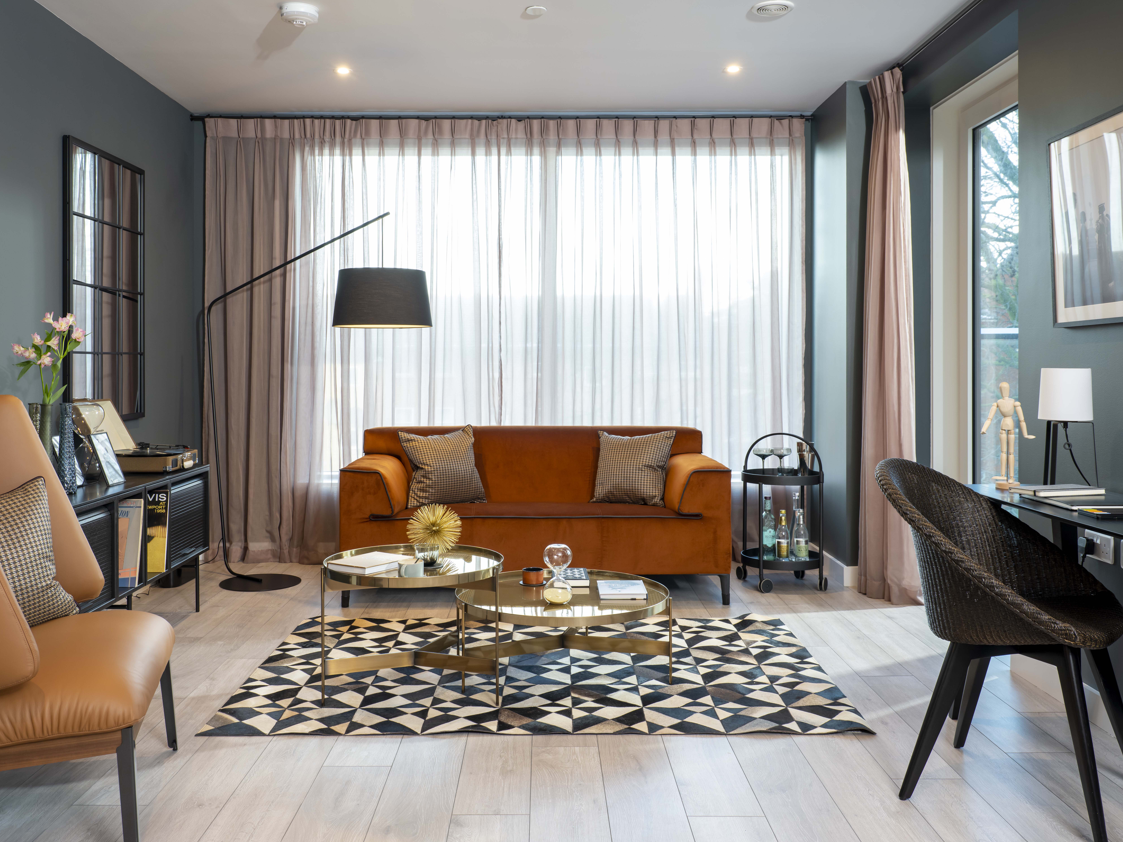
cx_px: 547
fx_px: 1006
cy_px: 422
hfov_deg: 58.3
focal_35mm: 31
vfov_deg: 45.4
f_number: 11
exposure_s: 1/5
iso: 400
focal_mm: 37.6
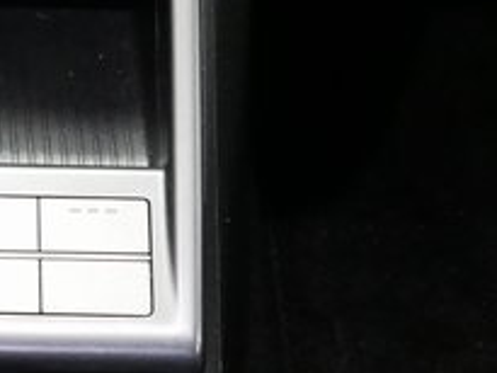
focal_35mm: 220
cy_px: 400
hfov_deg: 8.8
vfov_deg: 6.7
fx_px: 3161
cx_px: -216
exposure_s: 1/15
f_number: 4.2
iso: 3200
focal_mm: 22
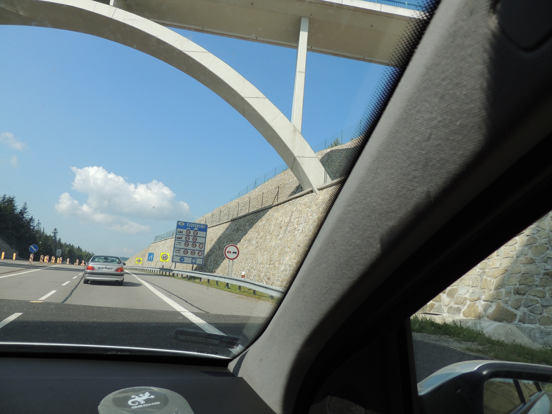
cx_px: 276
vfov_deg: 56.8
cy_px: 207
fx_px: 383
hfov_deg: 71.6
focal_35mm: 24
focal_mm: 4.3
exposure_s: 1/1000
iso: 100
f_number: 3
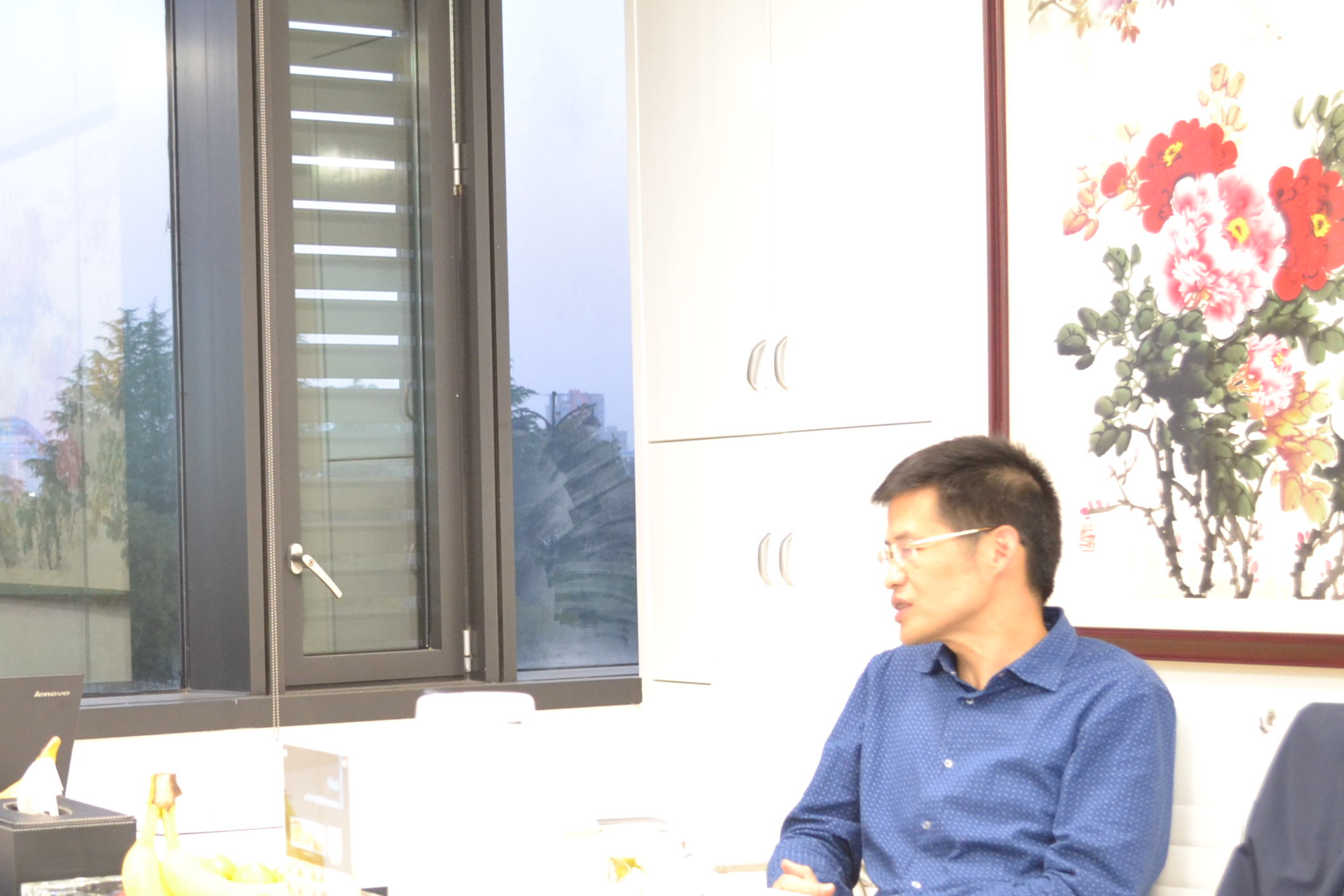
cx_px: 408
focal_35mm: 64
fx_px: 2389
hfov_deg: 31.1
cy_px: 569
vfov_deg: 21.2
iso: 1600
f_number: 4.2
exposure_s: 1/40
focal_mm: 26
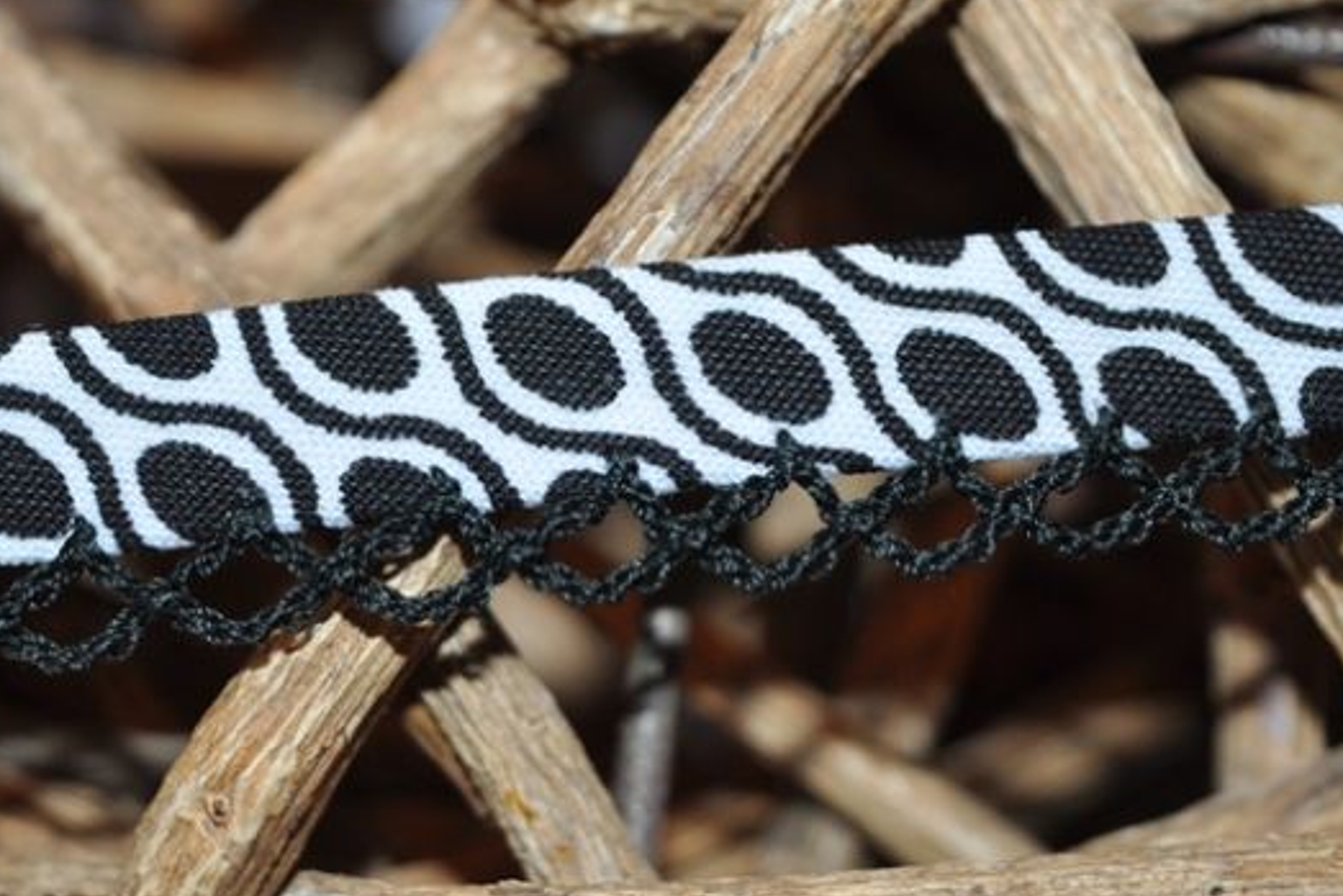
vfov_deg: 12.5
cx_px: 544
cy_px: 484
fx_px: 4104
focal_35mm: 110
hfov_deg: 18.6
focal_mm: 48
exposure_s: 1/60
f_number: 5.3
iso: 200
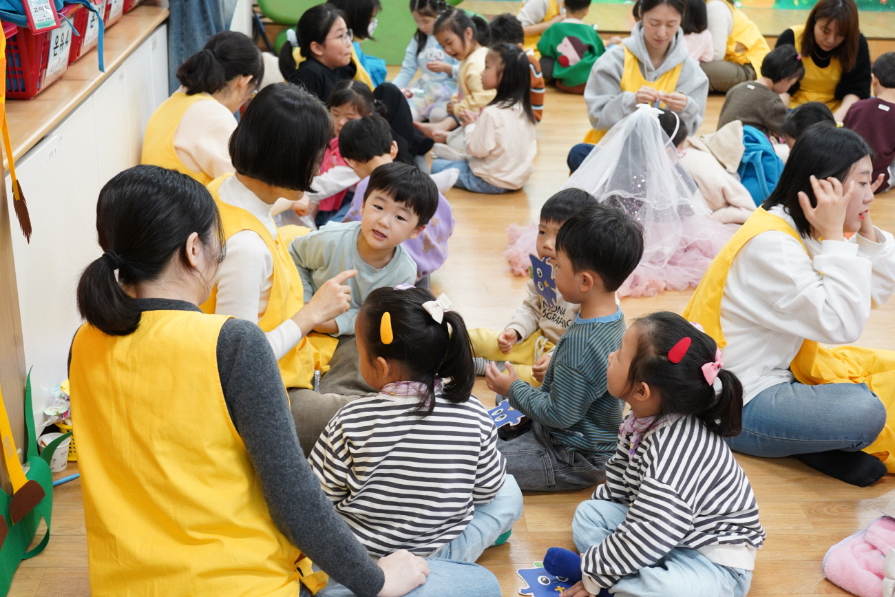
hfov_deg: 41.9
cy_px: 298
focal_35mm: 47
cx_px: 448
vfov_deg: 28.7
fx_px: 1169
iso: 2500
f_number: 5.6
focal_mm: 47
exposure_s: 1/60
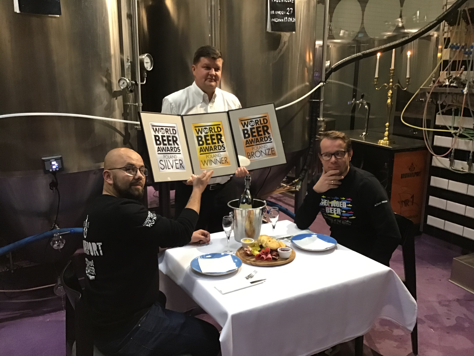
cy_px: 178
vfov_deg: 45.4
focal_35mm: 31
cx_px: 237
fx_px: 424
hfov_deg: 58.4
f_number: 2.4
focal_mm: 3.3
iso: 200
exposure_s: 1/20
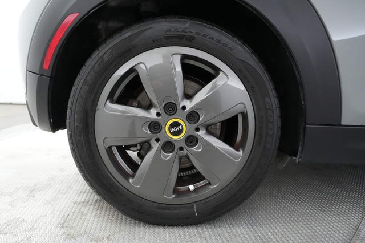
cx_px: 182
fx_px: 243
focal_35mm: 24
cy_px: 122
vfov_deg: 53.1
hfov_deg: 73.8
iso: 8000
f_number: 4.5
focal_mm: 24
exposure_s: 1/125
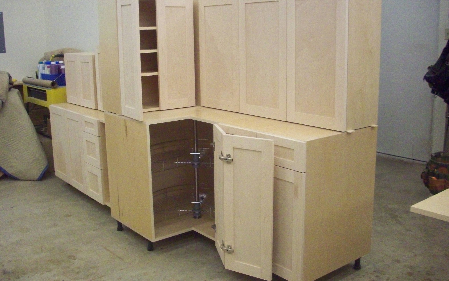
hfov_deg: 48.2
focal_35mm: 41
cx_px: 228
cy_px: 132
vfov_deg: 31.2
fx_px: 502
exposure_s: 1/128
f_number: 2.8
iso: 436
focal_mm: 6.2
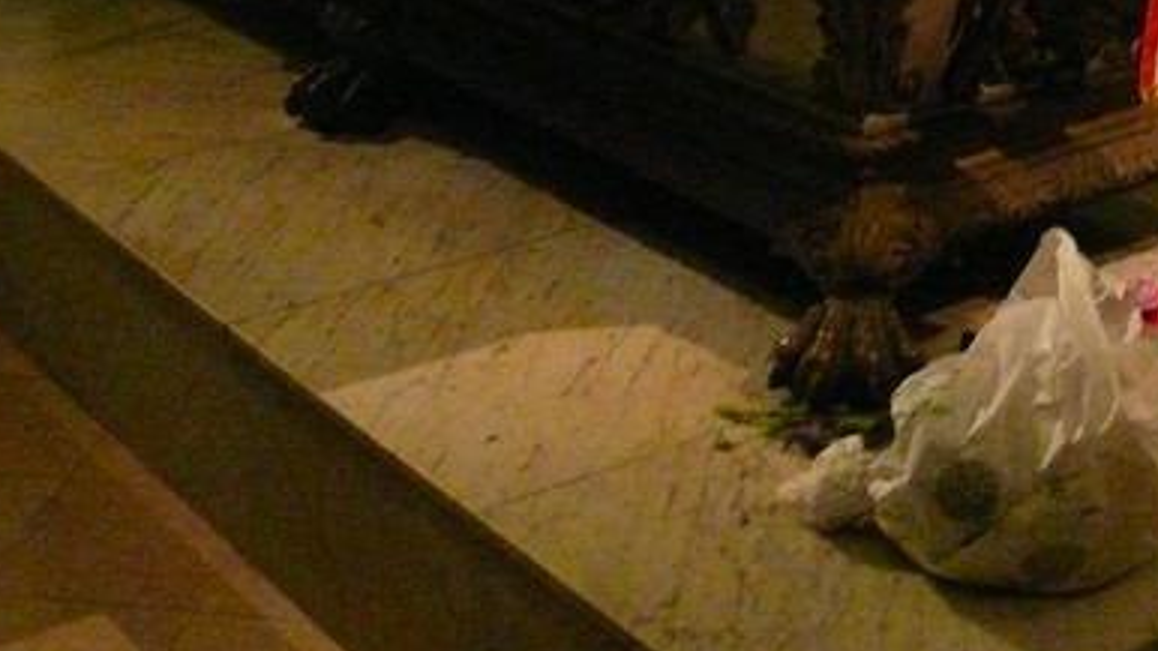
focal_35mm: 74
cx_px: 741
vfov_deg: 15.7
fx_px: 2272
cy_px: -129
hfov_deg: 28.5
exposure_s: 1/8
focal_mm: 7.4
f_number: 2.8
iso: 800
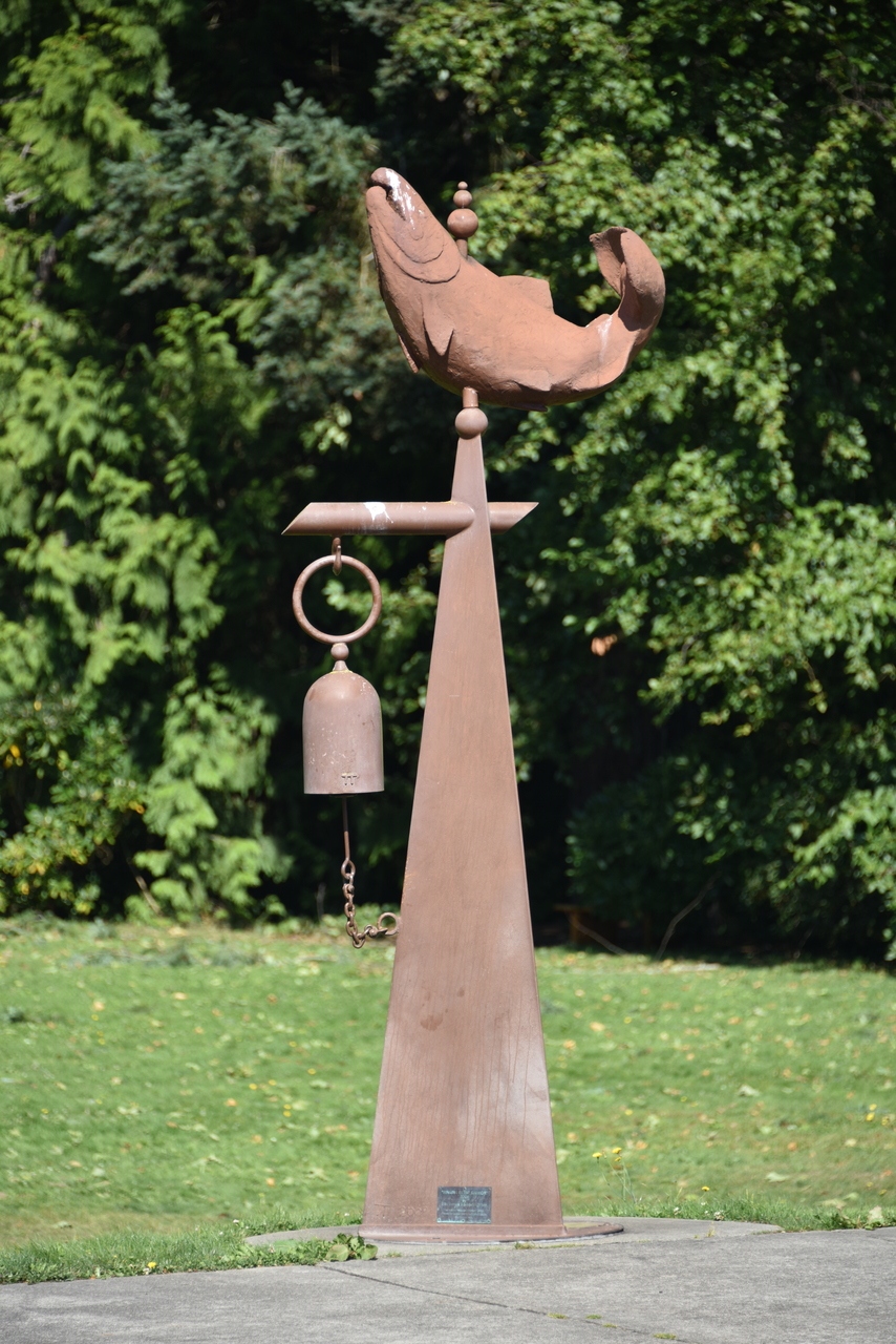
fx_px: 7089
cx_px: 448
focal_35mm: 190
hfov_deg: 7.2
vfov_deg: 10.8
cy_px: 672
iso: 160
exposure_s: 1/400
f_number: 5.6
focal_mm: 190
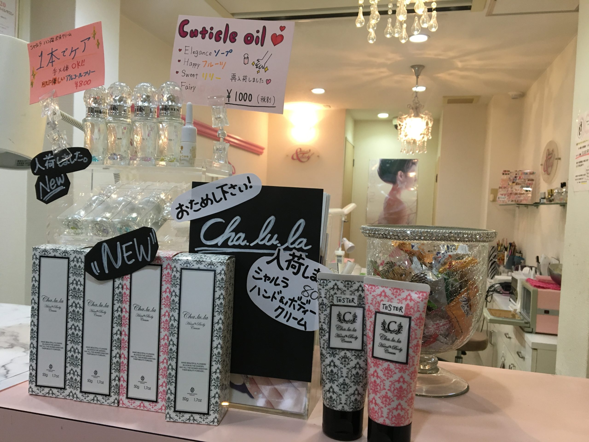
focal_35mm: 29
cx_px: 294
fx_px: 493
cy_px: 221
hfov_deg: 61.7
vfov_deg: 48.2
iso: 100
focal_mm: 4.15
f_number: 2.2
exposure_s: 1/30
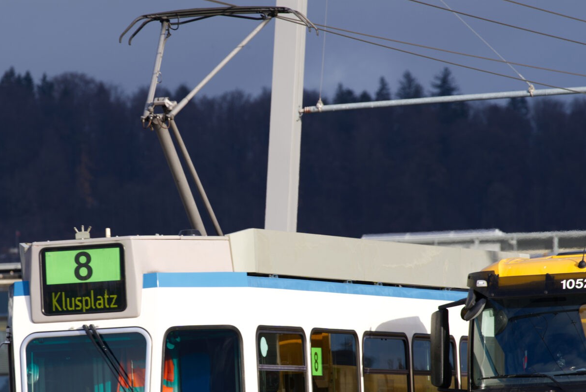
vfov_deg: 3.2
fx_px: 6938
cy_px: 300
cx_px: 201
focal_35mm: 426
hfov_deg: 4.8
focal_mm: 200
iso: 100
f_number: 5
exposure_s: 1/320
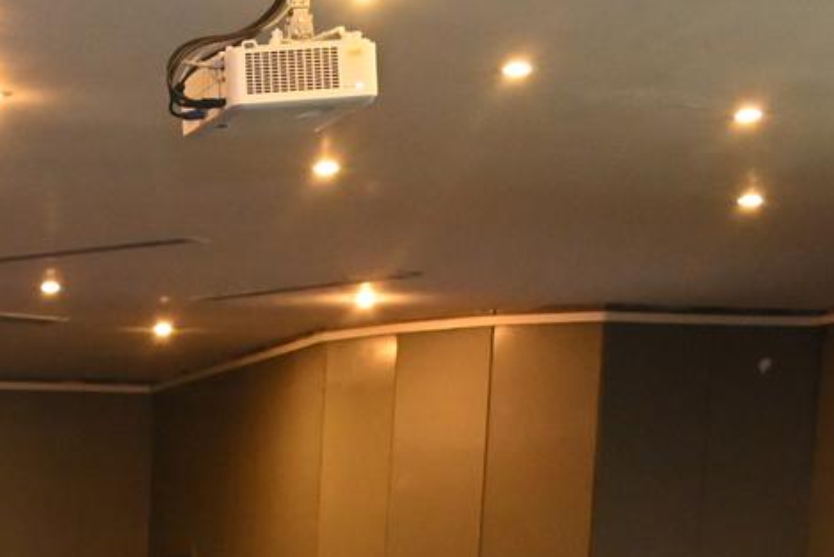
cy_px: 1218
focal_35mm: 143
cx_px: -331
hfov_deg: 13.6
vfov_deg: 8.9
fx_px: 3322
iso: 5000
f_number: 4.5
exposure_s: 1/60
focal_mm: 30.5
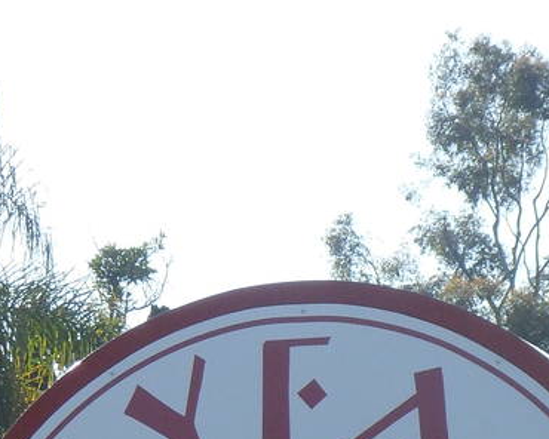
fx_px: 4663
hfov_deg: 6.7
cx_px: 254
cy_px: 638
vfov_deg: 5.3
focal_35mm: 287
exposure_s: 1/350
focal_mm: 10.6
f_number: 4.7
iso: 80
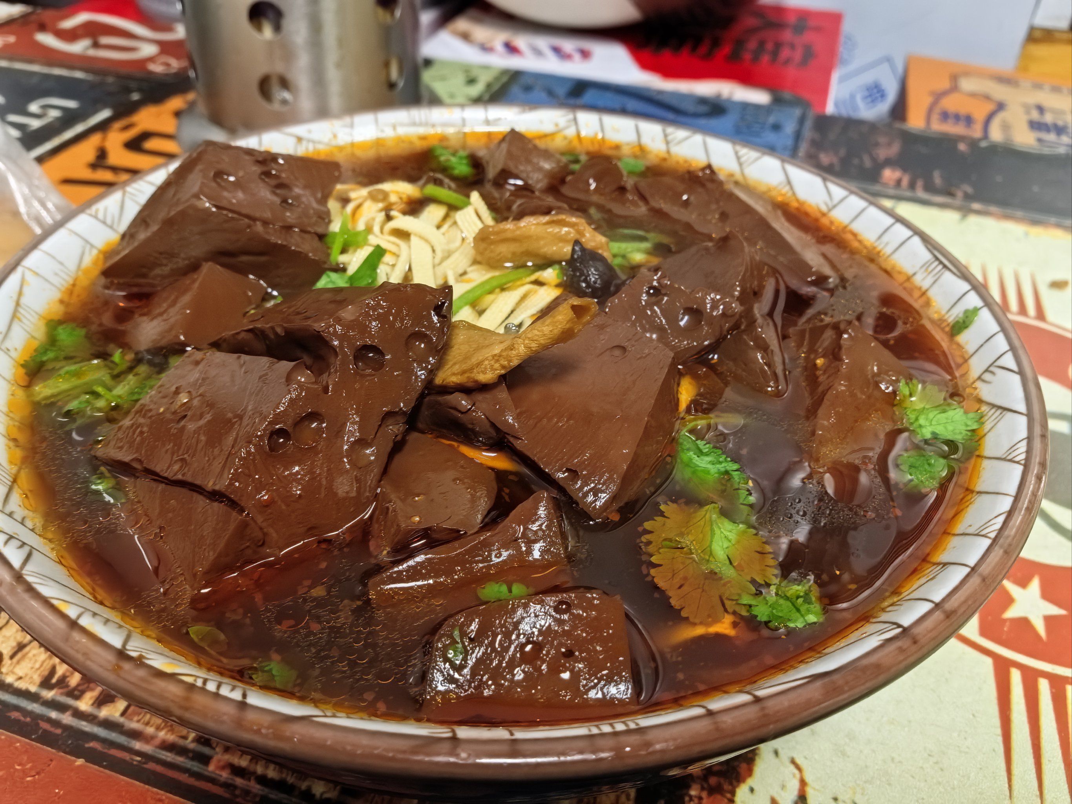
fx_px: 836
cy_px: 402
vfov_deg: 51.4
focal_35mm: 27
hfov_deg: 65.3
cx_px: 536
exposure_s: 1/120
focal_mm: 6.98
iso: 2500
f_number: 4
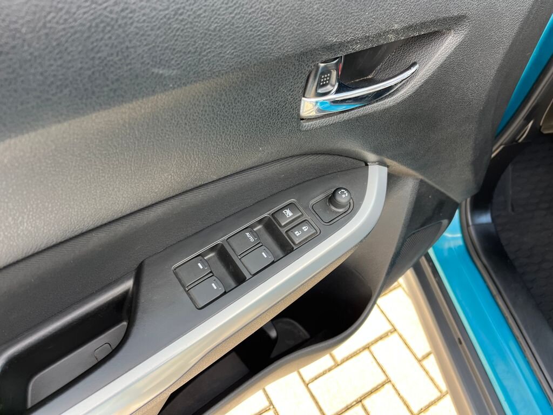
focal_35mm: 26
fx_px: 415
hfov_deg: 67.3
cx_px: 276
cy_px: 208
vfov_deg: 53.1
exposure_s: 1/100
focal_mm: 5.1
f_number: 1.6
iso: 50
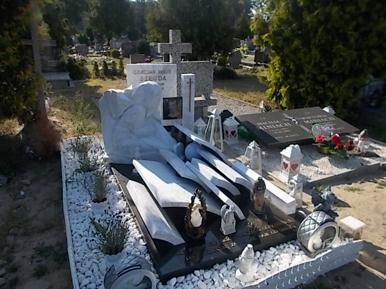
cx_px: 193
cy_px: 144
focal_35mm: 26
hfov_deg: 67.3
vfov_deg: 53.1
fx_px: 290
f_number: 8
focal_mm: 4.6
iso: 80
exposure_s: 1/100
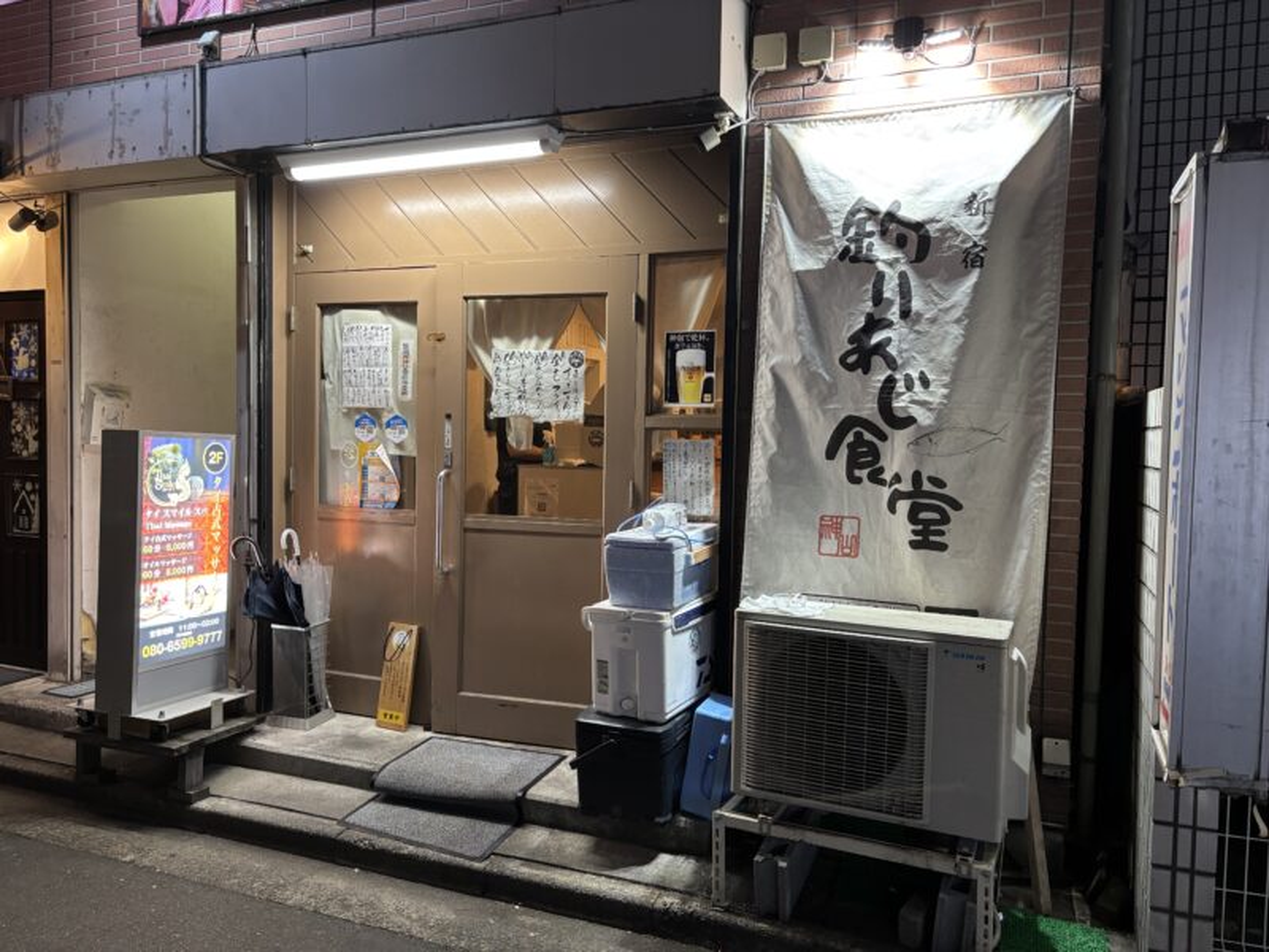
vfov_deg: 53.1
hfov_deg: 67.3
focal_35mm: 26
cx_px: 634
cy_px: 476
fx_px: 953
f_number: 1.6
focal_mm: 5.96
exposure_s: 1/50
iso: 250
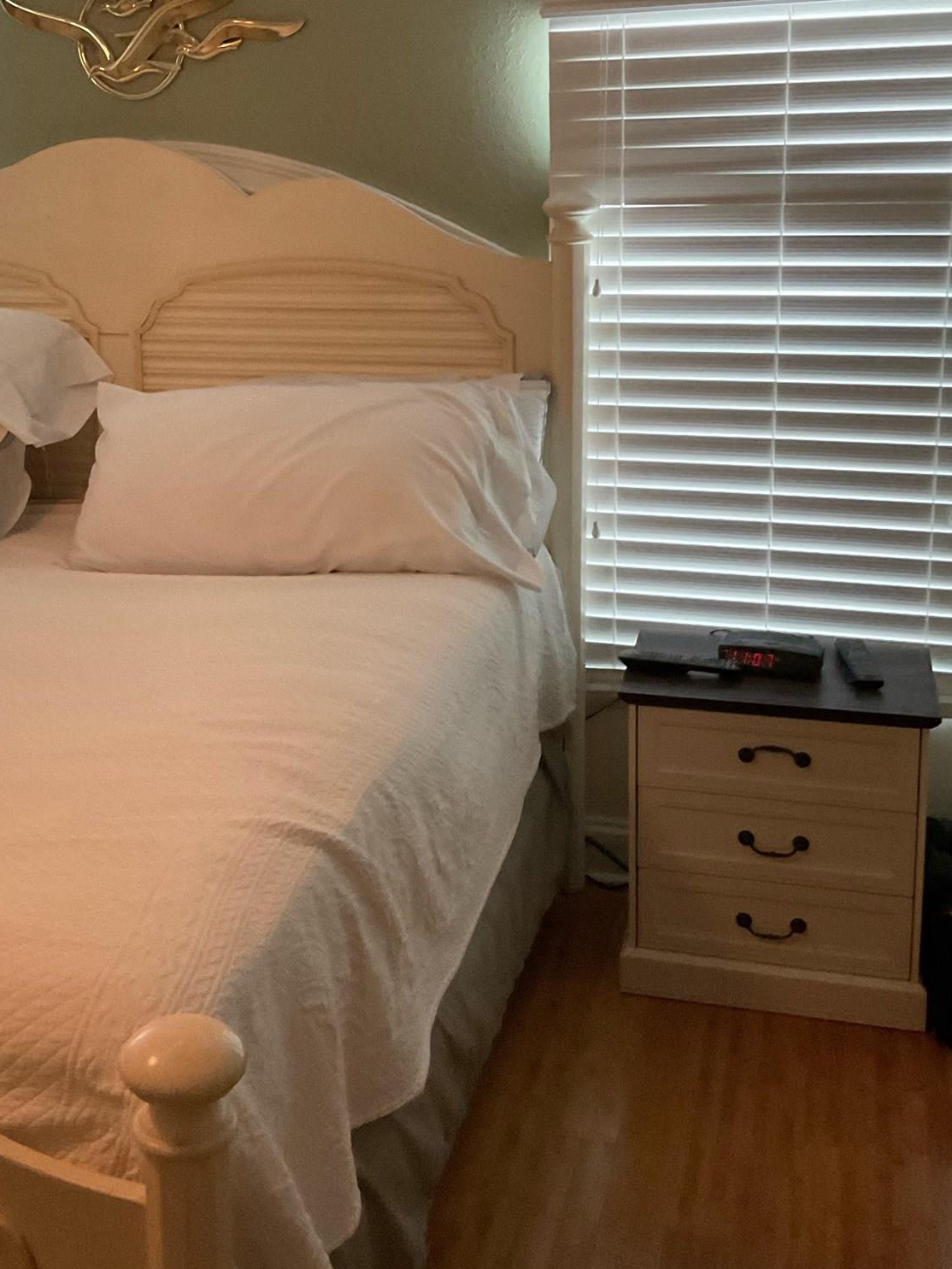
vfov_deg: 41.7
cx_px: 305
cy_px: 459
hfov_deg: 31.9
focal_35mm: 45
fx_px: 1650
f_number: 1.8
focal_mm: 3
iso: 250
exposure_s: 1/60
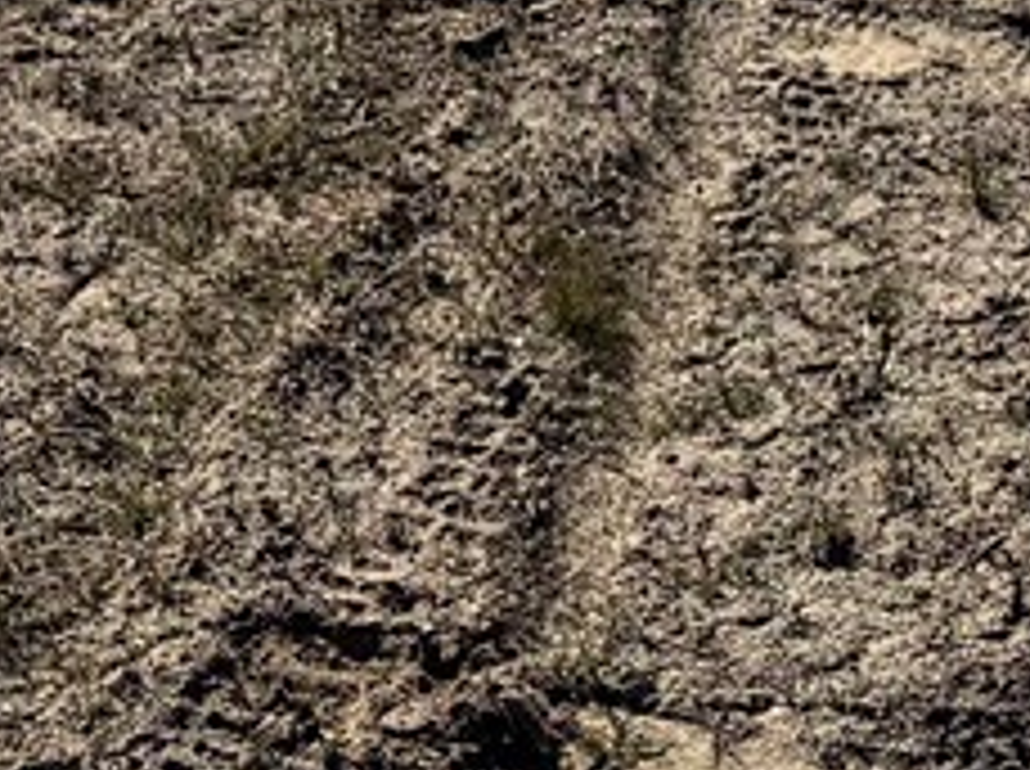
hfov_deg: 11.6
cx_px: 1102
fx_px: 4991
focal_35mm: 168
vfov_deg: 7.4
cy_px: -1833
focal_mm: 6.76
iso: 80
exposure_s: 1/9009
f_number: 1.78
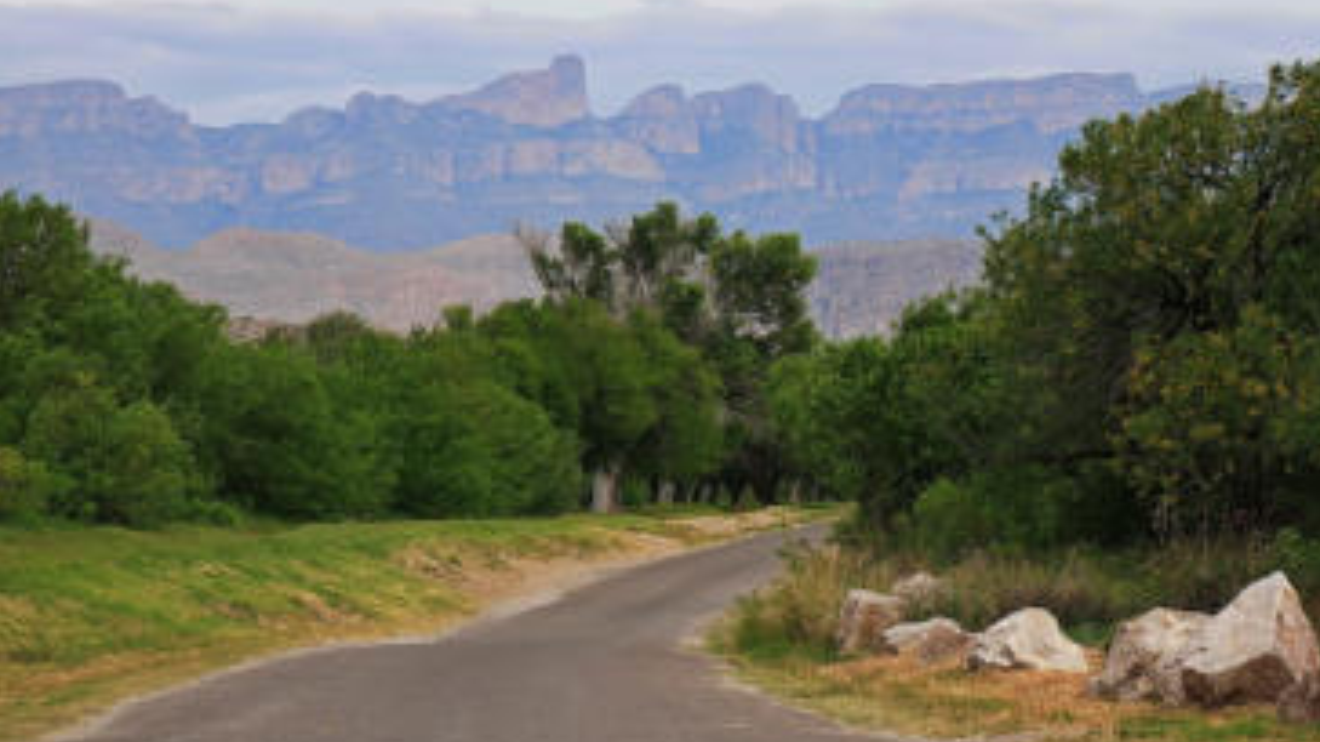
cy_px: 255
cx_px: 685
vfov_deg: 10.4
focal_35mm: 116
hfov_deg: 18.5
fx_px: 4059
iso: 200
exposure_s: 1/400
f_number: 8
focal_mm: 49
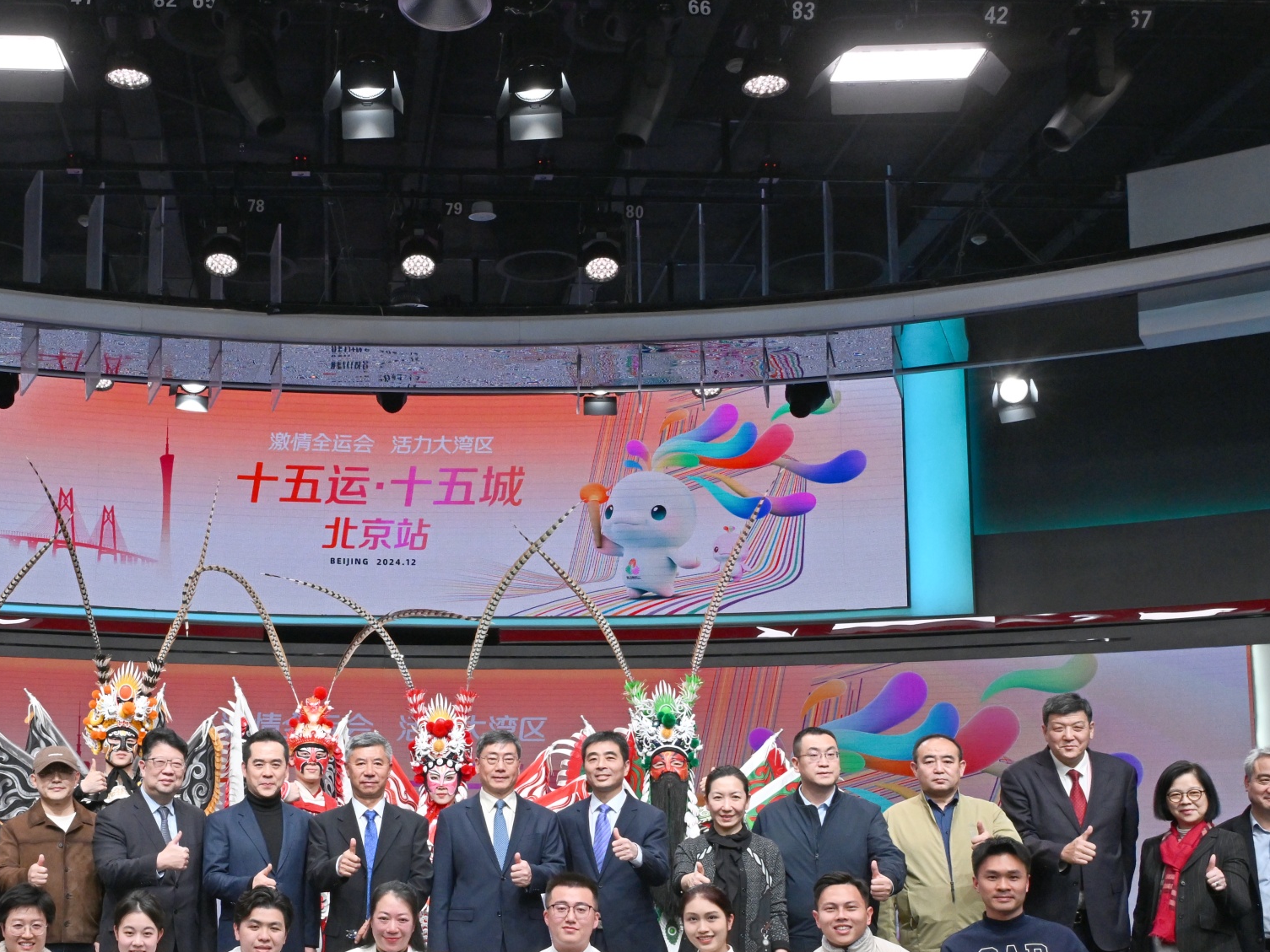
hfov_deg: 40.3
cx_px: 343
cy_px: 691
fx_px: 1688
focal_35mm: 46
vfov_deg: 31.1
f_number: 13
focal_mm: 24
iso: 2000
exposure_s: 1/160
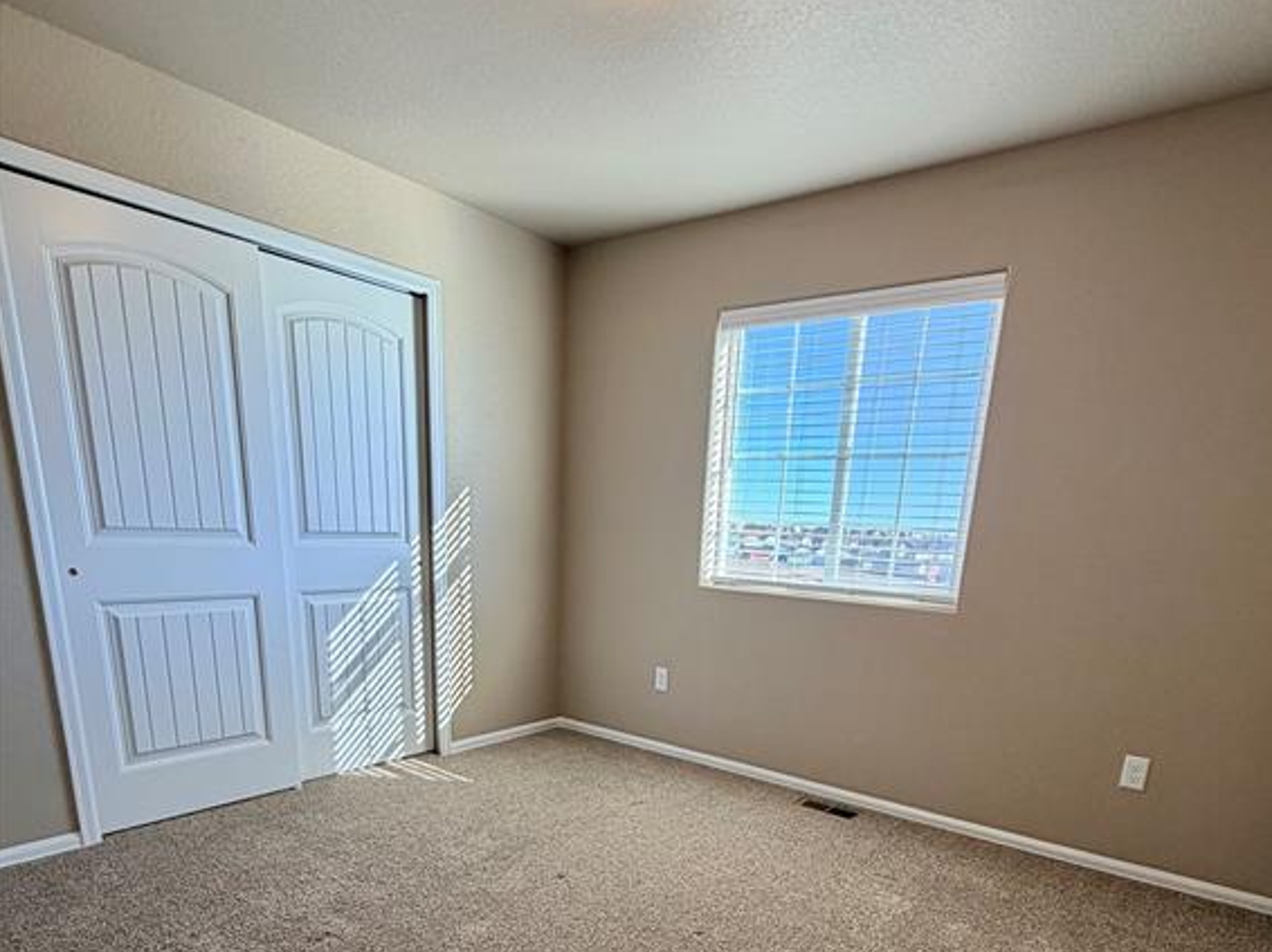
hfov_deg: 84.7
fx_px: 698
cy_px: 748
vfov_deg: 63.3
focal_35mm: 19
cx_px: 643
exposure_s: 1/120
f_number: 2.2
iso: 100
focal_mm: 2.22
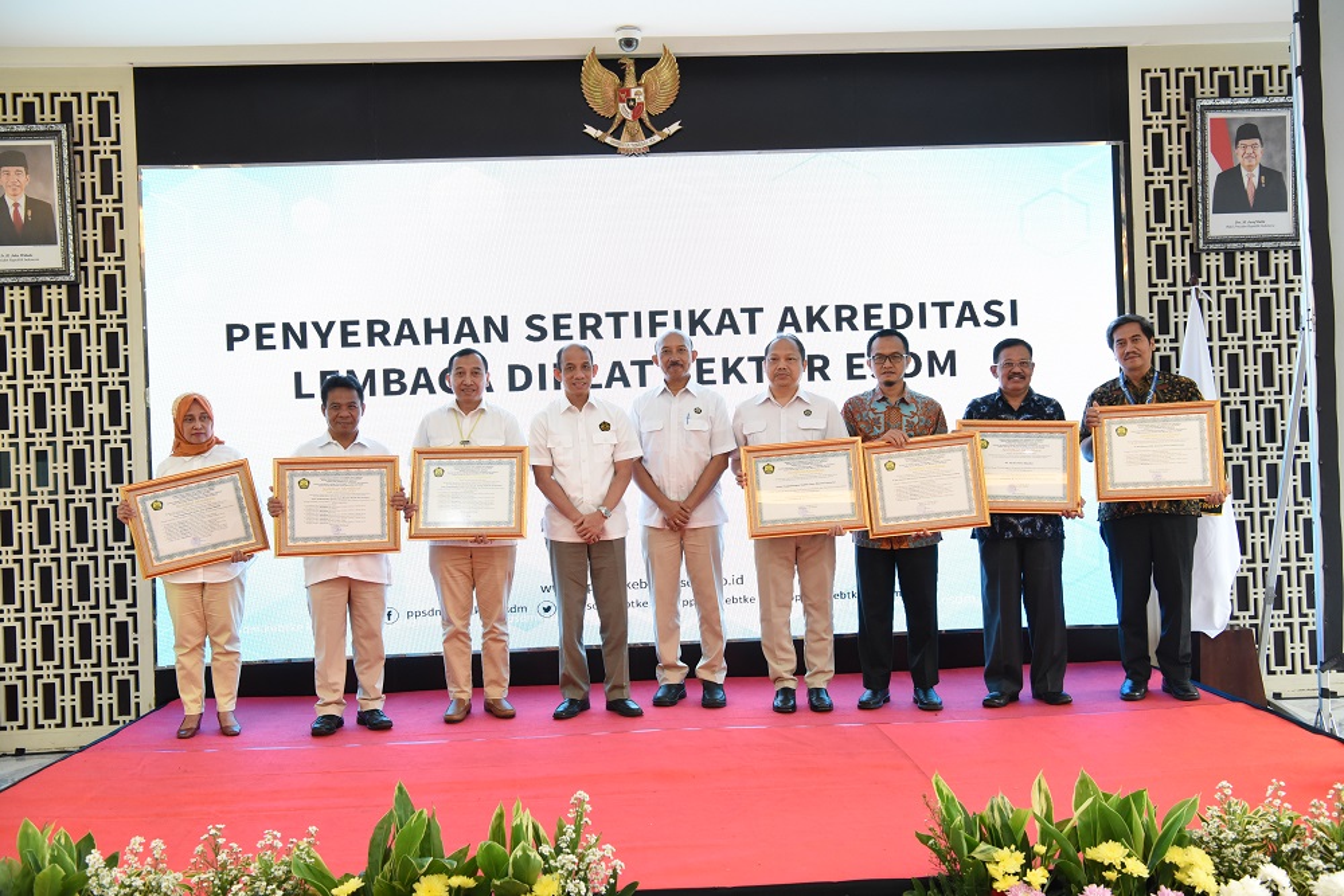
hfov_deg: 55.8
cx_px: 672
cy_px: 448
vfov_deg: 38.9
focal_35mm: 34
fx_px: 1269
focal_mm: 34
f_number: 5.6
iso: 3200
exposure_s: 1/100
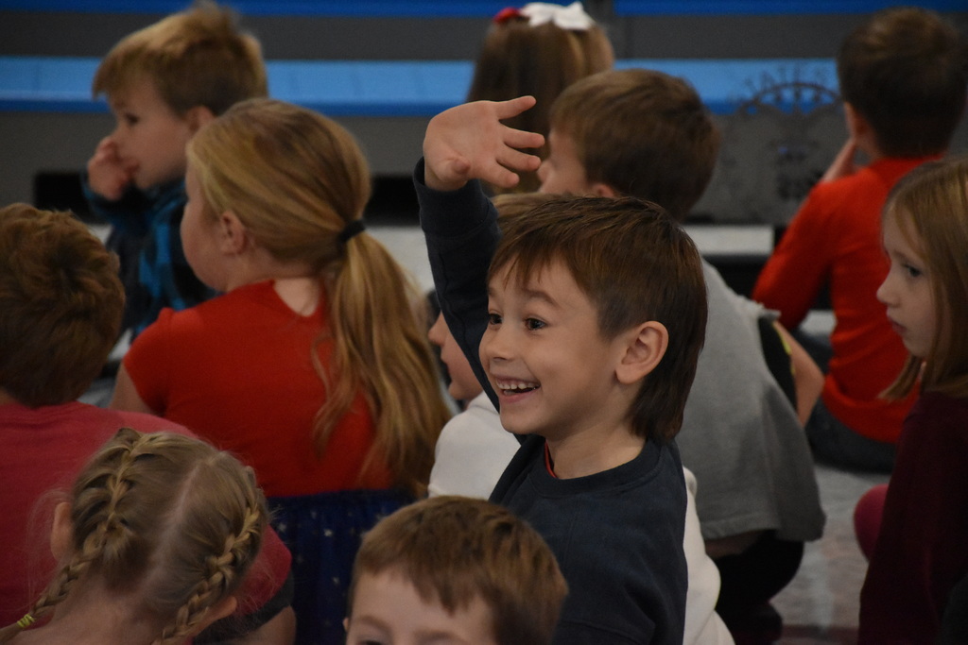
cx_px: 484
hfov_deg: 9.8
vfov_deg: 6.5
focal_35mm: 210
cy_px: 322
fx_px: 5647
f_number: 5.6
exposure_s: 1/320
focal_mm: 140
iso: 6400
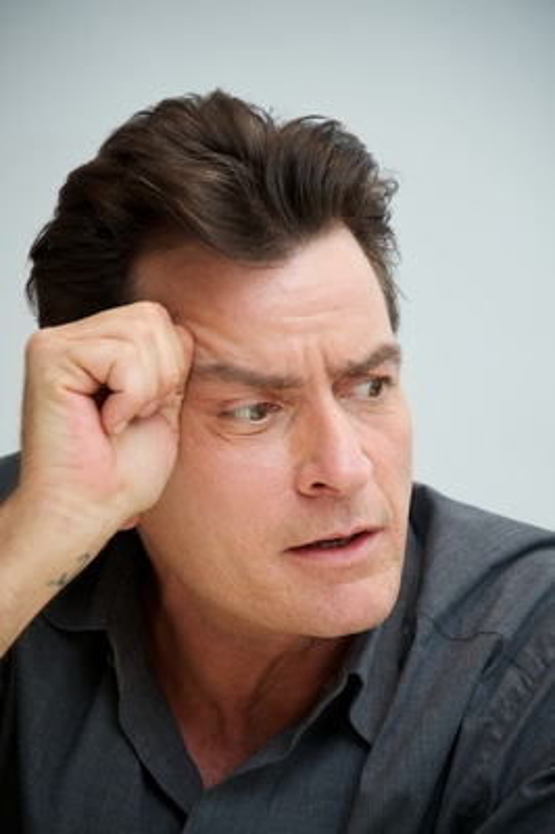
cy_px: 417
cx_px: 278
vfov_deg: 8.2
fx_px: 5791
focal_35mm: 250
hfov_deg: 5.5
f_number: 6.3
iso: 400
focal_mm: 250
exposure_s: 1/60
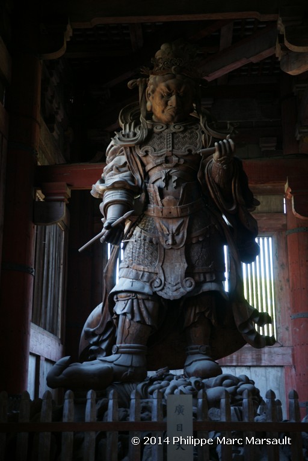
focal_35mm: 55
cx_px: 154
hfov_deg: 24.6
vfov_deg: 36.2
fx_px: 706
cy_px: 230
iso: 400
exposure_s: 1/30
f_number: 2.8
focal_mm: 55
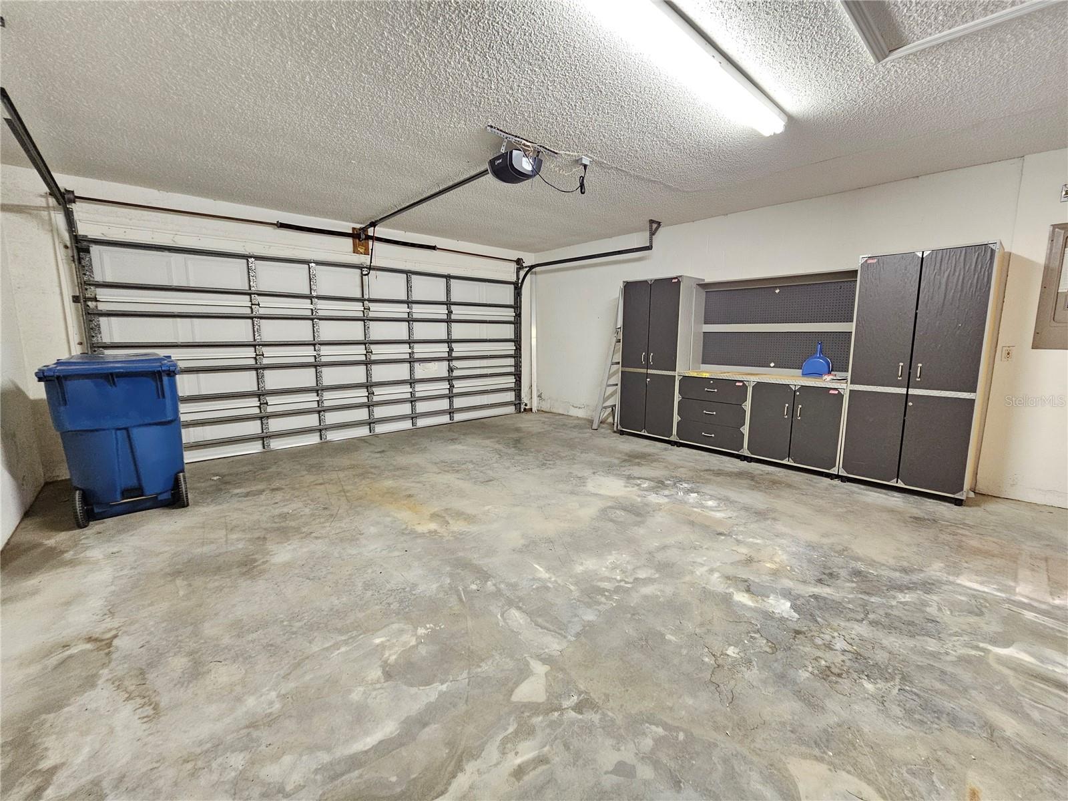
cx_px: 534
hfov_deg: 106.2
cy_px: 400
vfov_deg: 89.9
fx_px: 401
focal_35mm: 13
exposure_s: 1/30
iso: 640
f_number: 2.2
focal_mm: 2.2
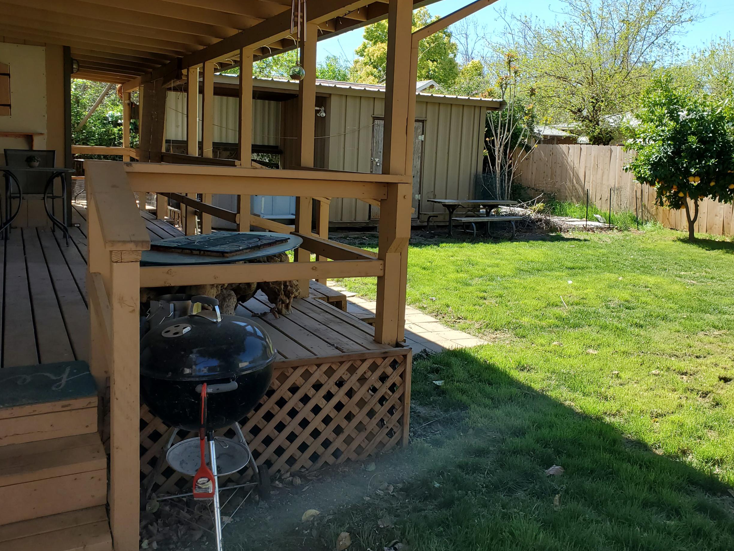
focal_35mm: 32
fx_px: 678
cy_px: 225
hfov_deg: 56.8
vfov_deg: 44.0
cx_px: 378
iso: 50
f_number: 2.4
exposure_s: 1/594
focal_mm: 4.3
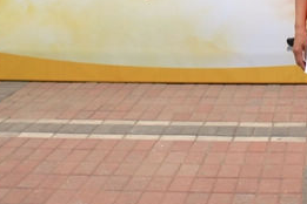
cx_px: 293
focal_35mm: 92
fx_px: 784
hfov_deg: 21.5
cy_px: -19
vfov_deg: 14.5
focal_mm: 20
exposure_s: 1/1250
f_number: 4
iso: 200
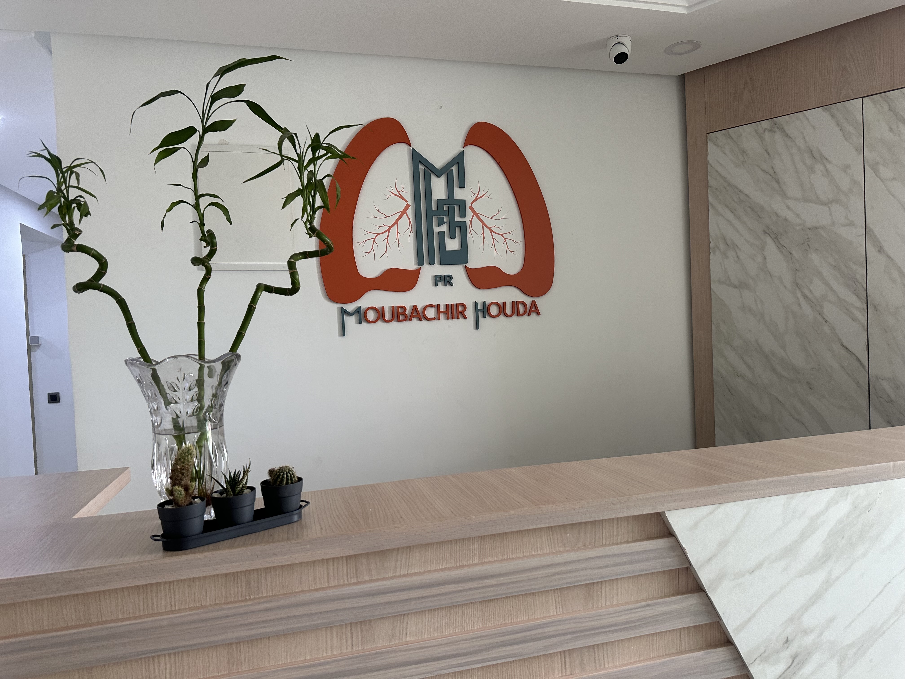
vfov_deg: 56.8
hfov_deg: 71.6
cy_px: 340
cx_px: 452
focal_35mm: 24
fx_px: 627
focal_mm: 6.86
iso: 160
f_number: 1.78
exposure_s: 1/121
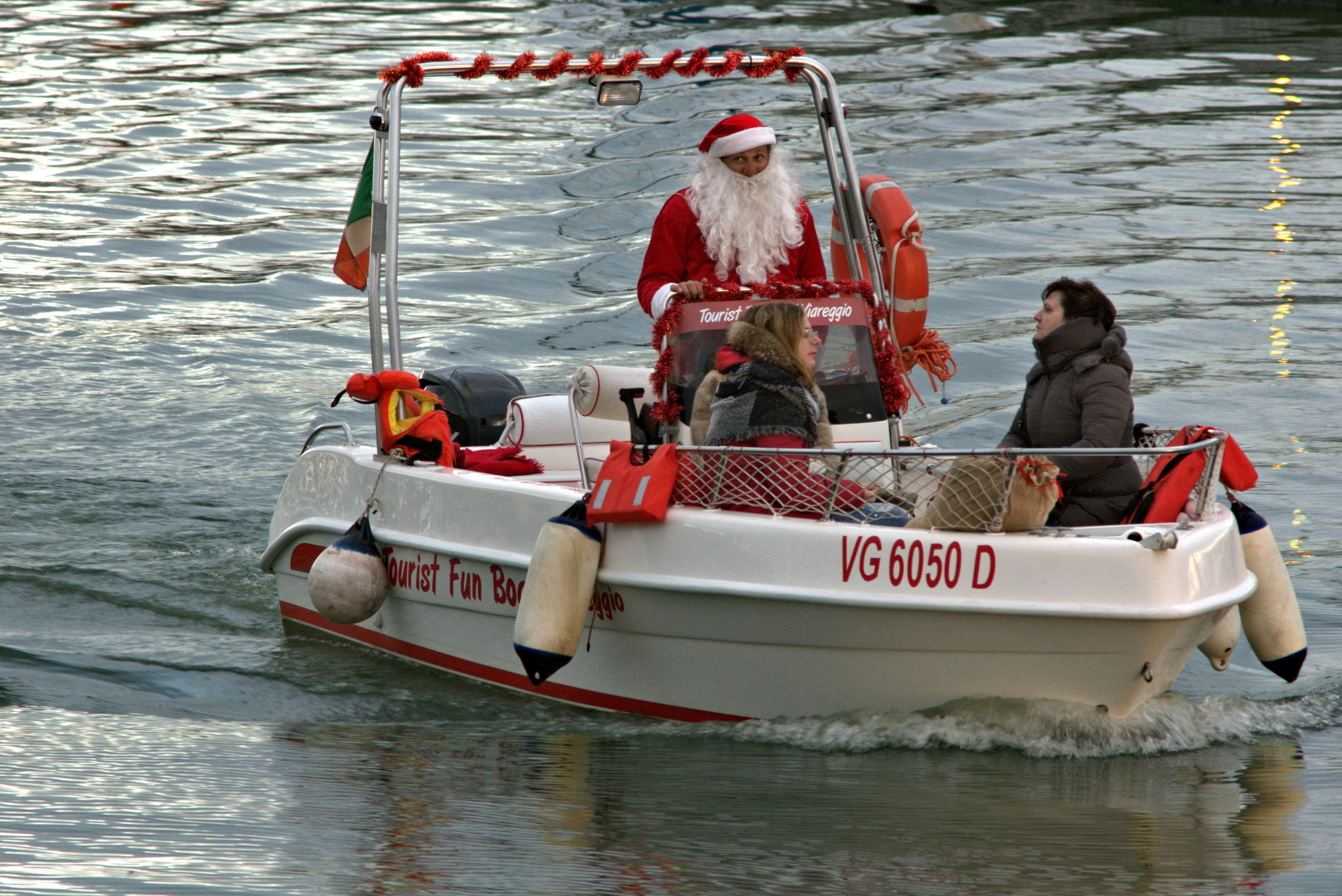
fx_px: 11749
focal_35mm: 315
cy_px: 448
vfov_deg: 4.4
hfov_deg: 6.5
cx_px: 671
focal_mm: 210
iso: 400
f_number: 9
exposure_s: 1/50
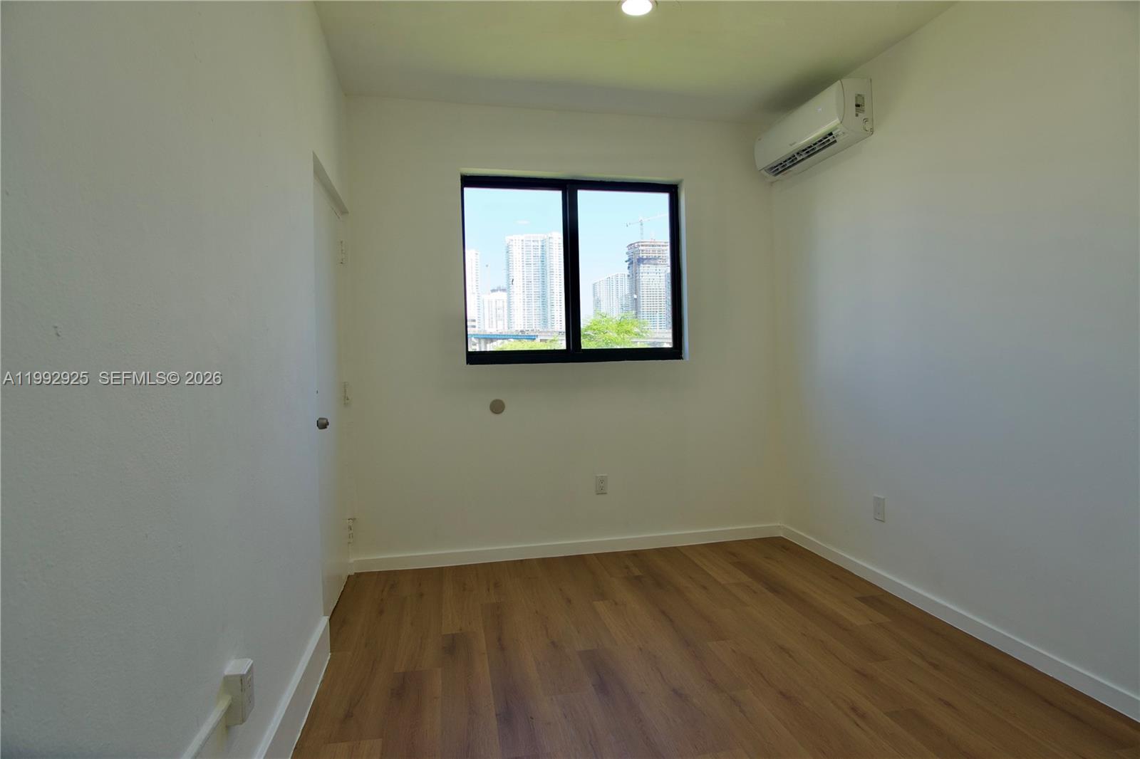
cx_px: 570
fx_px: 570
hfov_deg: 90.0
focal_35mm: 18
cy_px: 380
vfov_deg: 67.4
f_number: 4
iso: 160
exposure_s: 1/160
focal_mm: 12
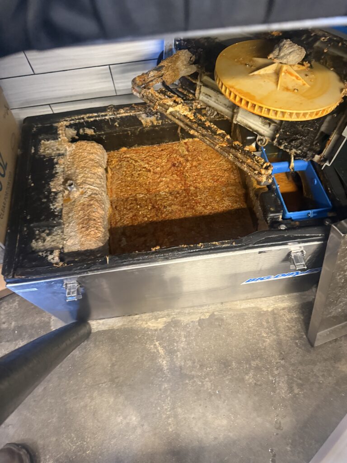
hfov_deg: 56.8
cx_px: 174
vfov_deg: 71.6
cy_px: 232
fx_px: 321
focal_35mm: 24
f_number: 1.78
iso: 800
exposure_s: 1/40
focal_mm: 6.76
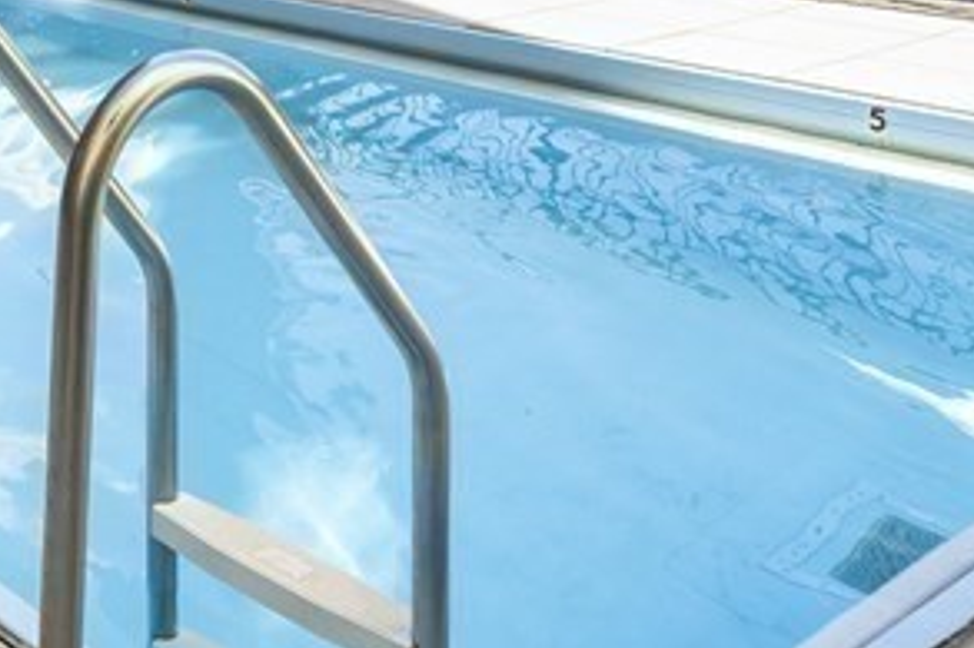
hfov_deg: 31.4
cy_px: -234
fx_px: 1514
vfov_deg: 21.4
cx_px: -113
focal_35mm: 56
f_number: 11
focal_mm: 16
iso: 400
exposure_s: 1/60
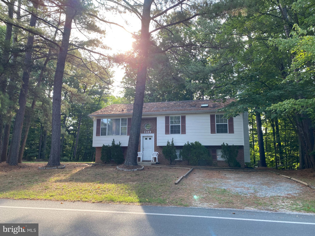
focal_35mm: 26
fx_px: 237
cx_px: 158
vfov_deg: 53.1
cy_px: 118
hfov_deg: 67.3
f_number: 1.8
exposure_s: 1/166
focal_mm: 4.25
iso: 32
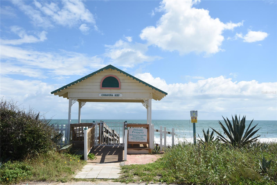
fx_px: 254
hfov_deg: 57.2
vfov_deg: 40.0
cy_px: 92
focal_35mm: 33
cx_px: 138
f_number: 8
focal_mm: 22
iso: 100
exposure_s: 1/250
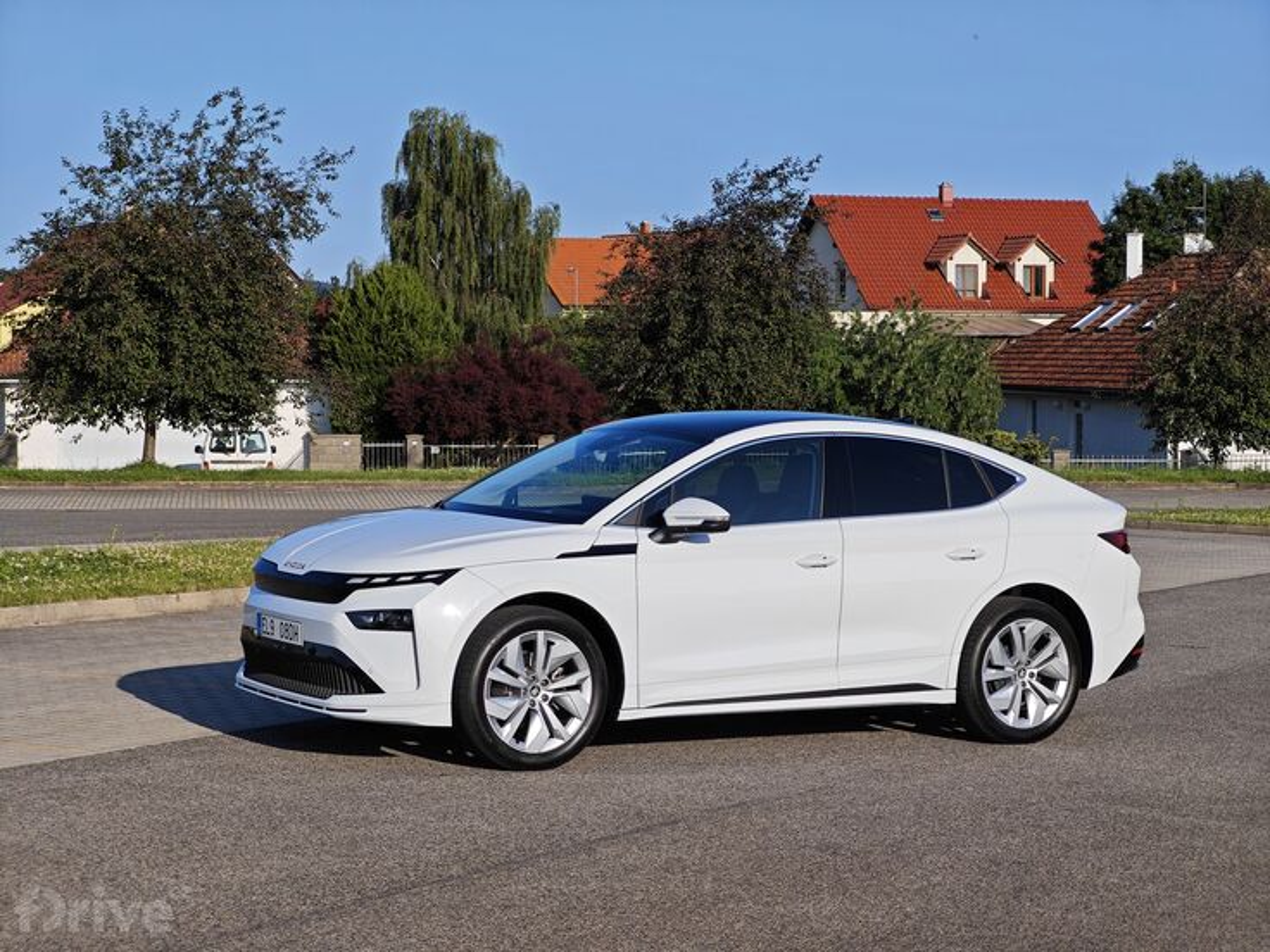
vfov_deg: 19.6
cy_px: 476
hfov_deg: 26.0
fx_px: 2752
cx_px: 635
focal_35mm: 75
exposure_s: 1/3714
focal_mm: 12.28
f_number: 1.8
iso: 50
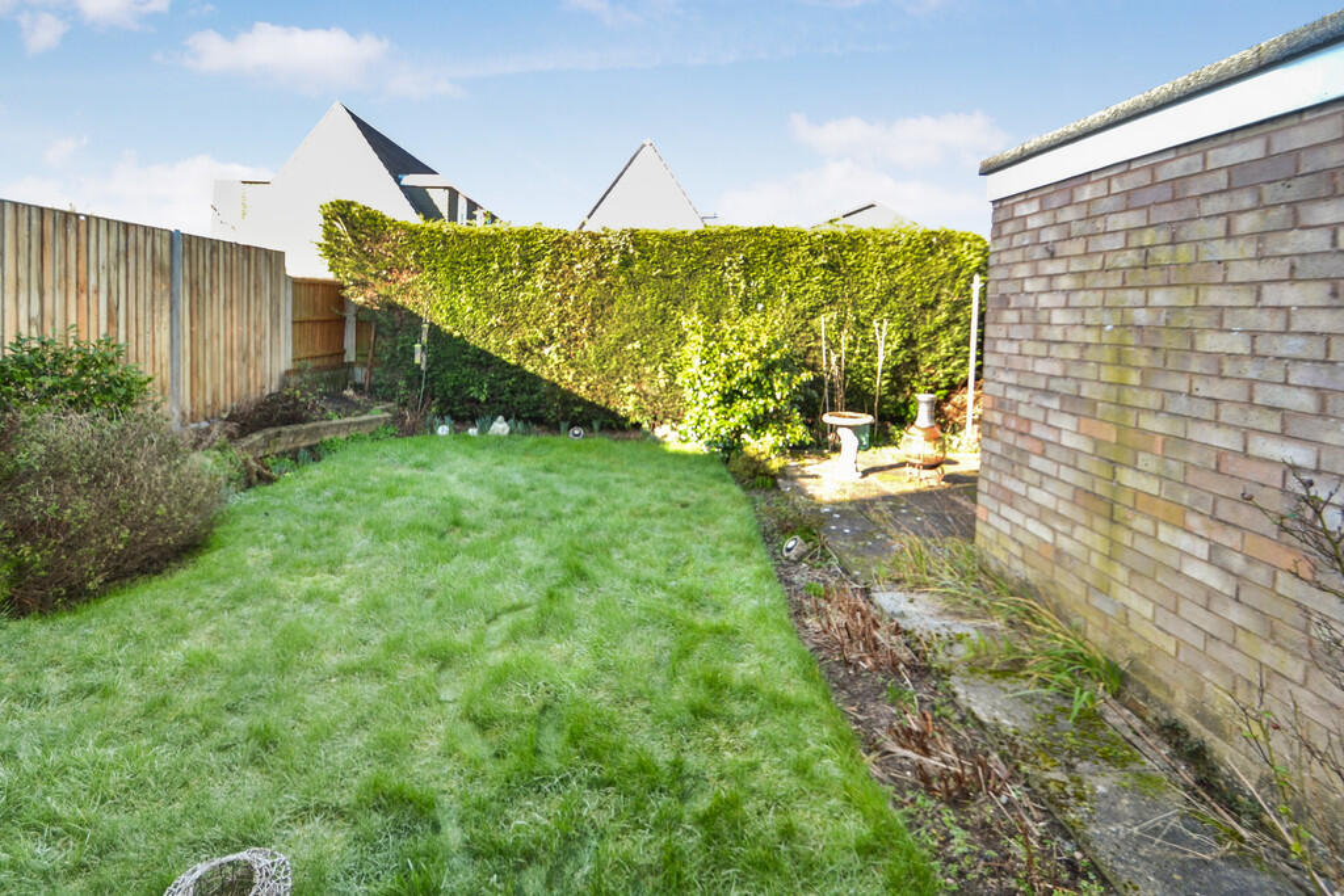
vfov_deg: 77.3
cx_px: 672
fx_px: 560
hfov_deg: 100.4
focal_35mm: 15
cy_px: 448
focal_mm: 10
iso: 200
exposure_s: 1/125
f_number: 4
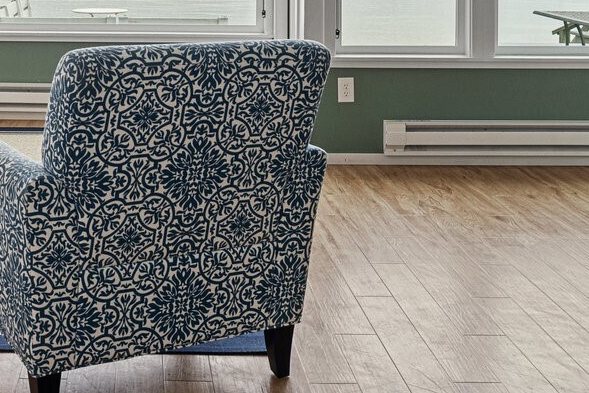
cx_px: 136
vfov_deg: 22.3
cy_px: -56
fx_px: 933
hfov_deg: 34.2
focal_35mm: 57
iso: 1250
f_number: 7.1
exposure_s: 1/30
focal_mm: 21
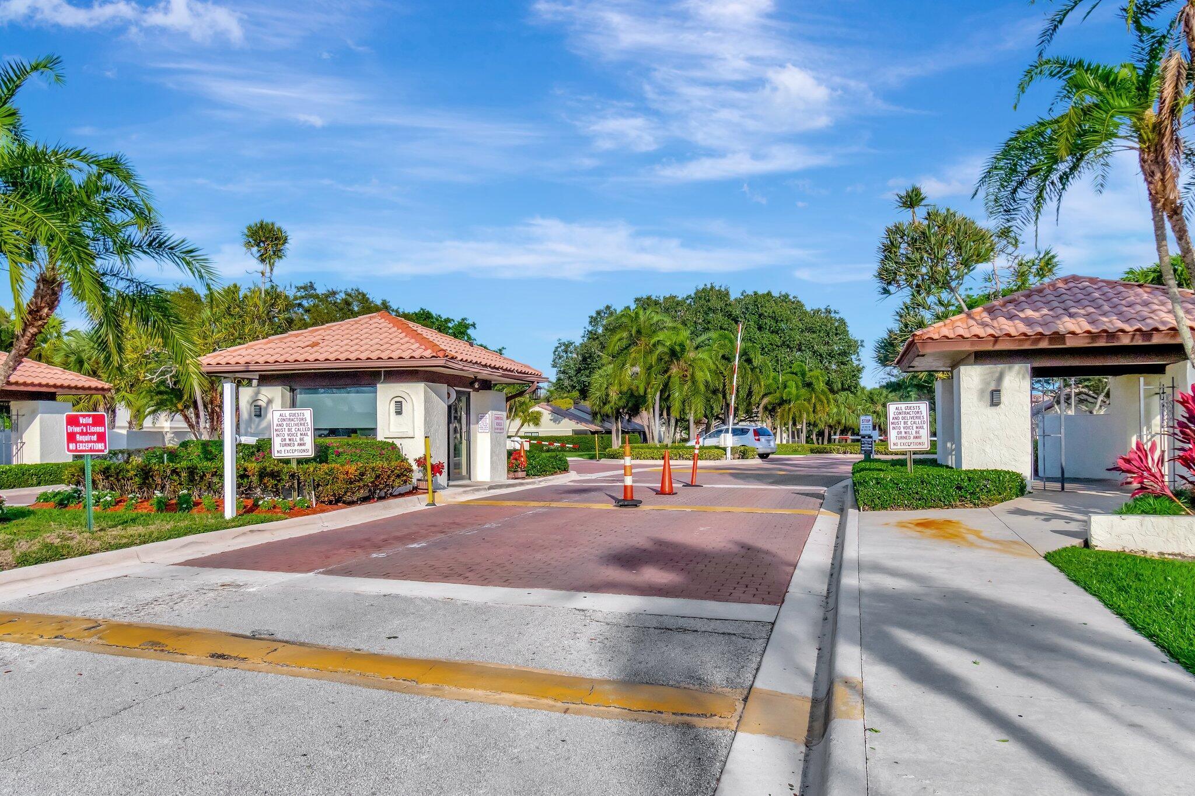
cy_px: 398
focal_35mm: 25
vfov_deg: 51.3
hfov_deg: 71.5
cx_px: 598
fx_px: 830
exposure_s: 1/5000
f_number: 8
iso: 1000
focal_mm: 17
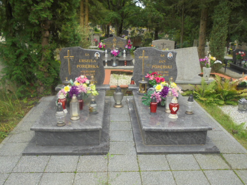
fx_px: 243
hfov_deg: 54.0
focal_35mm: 34
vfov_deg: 41.8
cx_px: 124
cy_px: 92
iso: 100
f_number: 4
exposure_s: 1/80
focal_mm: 6.1
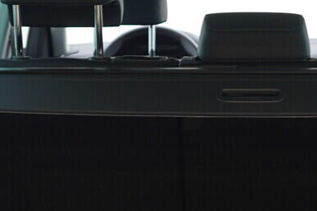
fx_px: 1189
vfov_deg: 10.0
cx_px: 249
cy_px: 261
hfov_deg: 15.1
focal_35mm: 135
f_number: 2.8
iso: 160
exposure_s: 1/40
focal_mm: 24
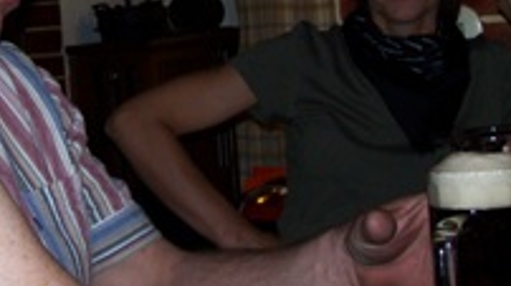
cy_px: -40
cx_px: 81
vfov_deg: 10.9
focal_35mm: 109
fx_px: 1475
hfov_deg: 19.4
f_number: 3
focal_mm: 7.6
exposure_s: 1/73.6
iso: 80
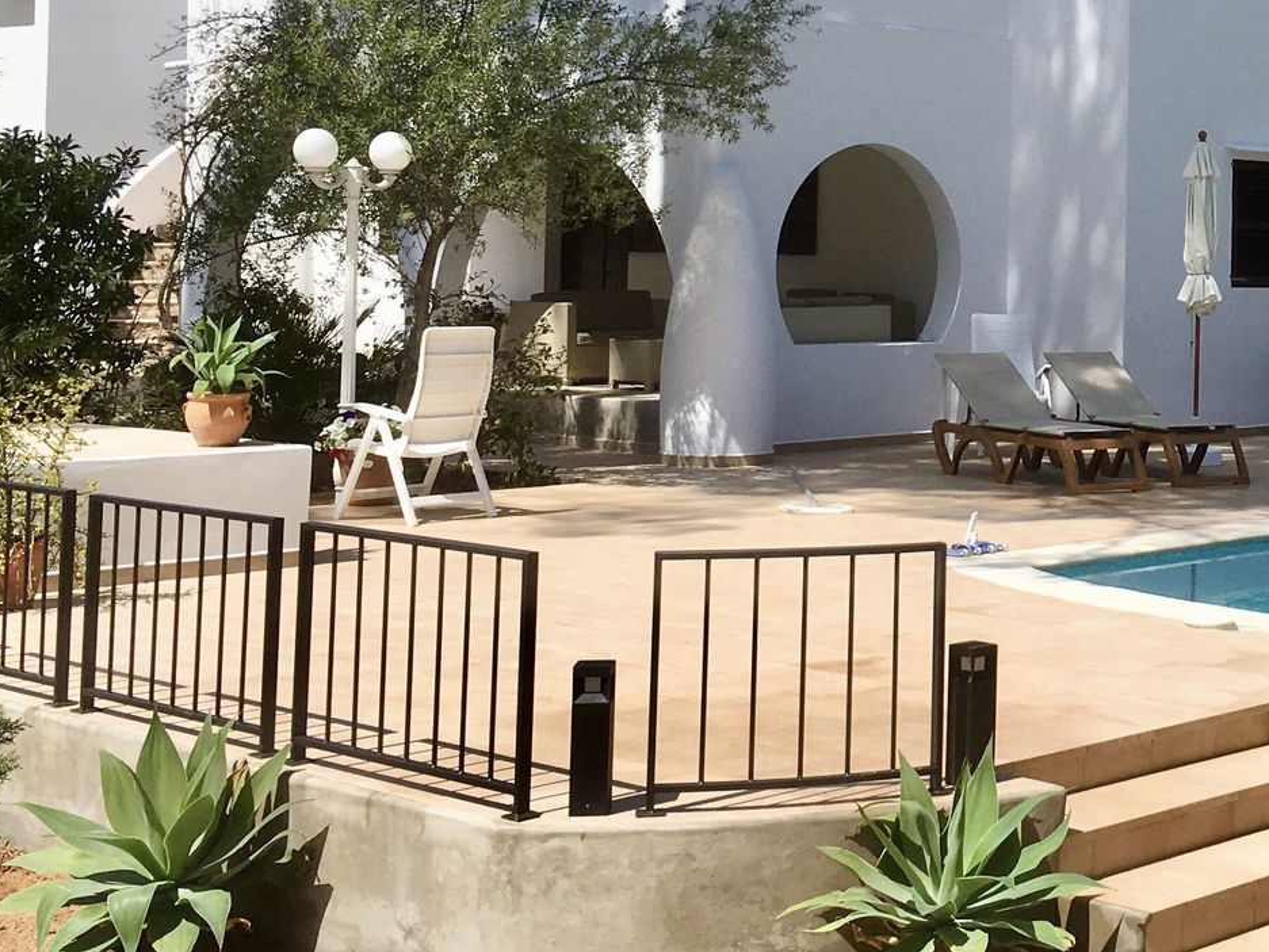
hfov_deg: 28.2
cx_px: 1241
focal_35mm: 65
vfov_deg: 22.2
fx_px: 2383
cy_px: 156
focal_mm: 4.15
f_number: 2.2
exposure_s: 1/2079
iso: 25
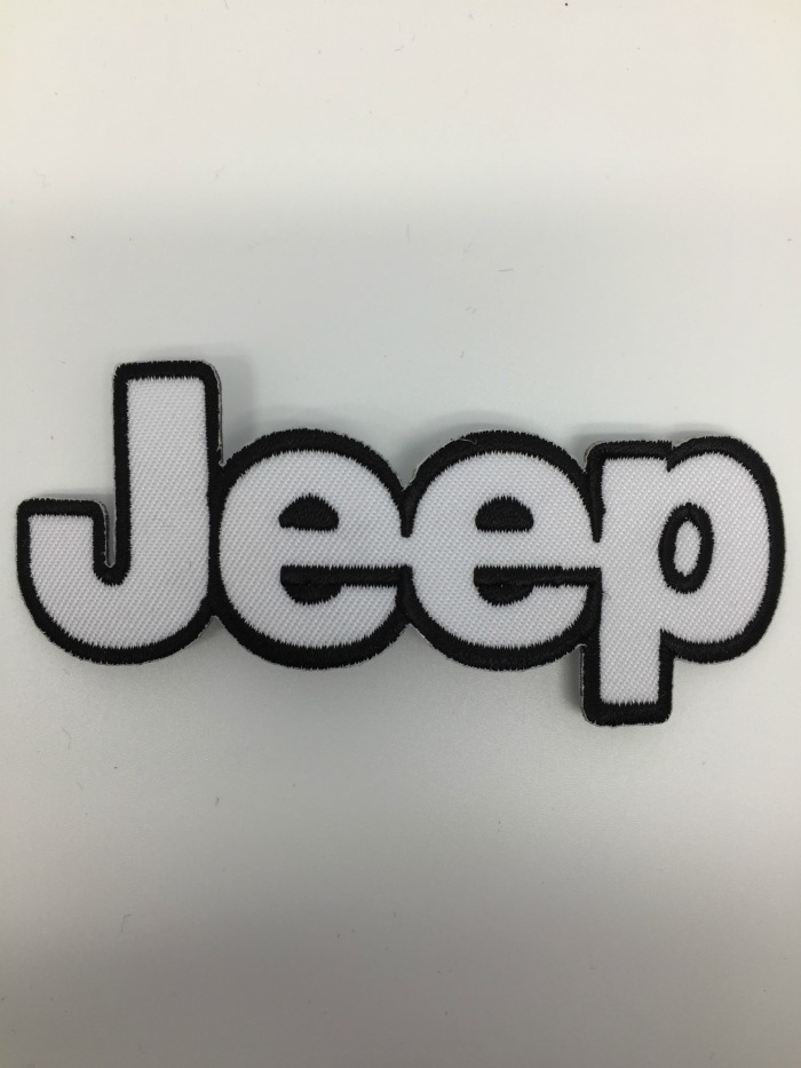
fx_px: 895
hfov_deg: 48.2
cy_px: 534
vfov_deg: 61.7
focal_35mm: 29
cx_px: 400
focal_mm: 4.15
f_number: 2.2
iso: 32
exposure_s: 1/100
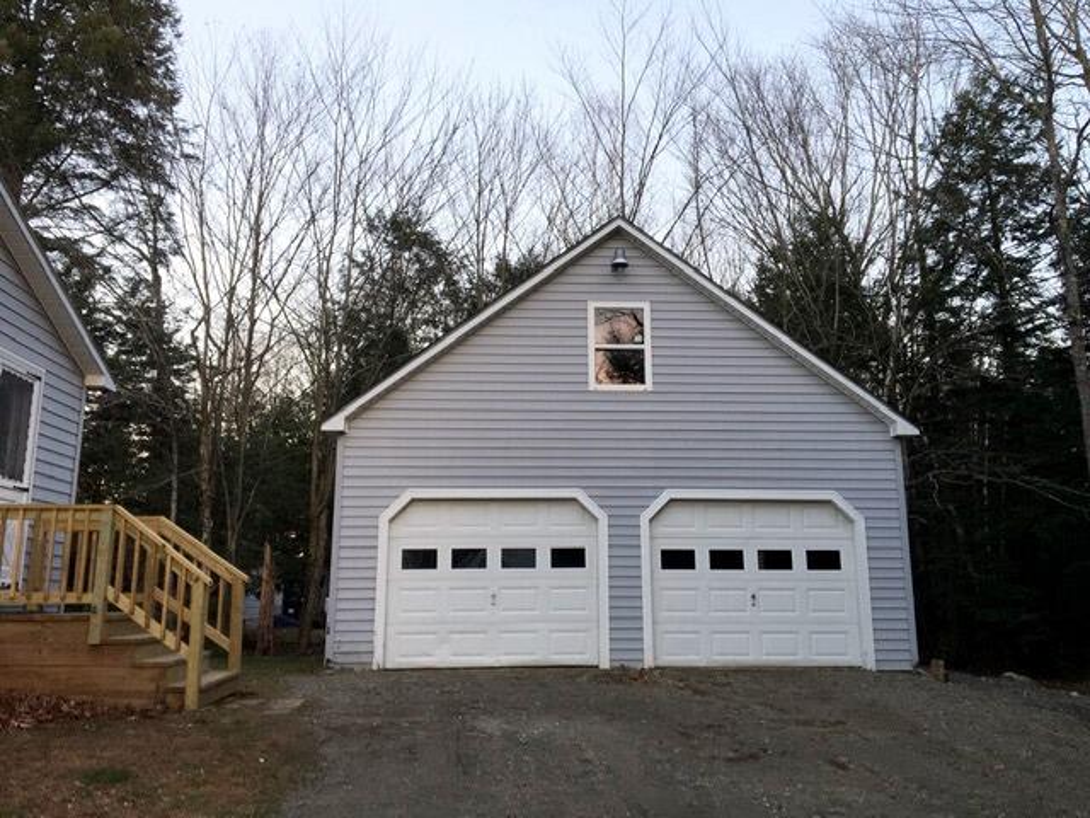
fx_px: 913
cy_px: 409
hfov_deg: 61.7
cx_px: 545
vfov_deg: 48.2
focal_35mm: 29
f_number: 2.2
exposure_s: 1/60
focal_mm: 4.15
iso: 32
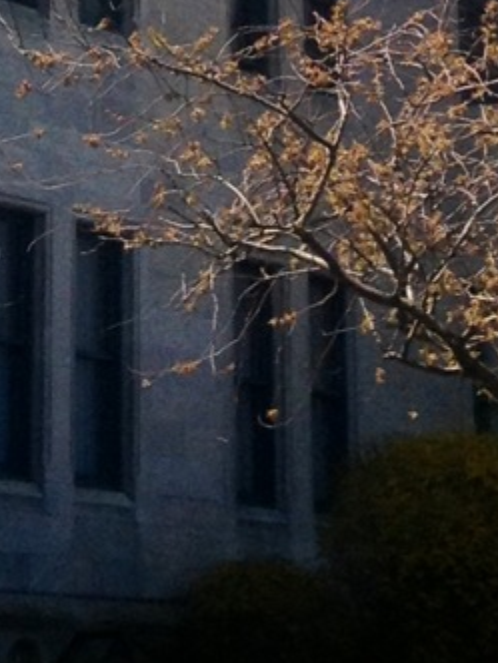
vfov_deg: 8.3
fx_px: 4143
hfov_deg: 6.9
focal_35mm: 216
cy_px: -1006
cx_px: 216
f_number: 2.4
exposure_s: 1/1151
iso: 50
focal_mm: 4.28
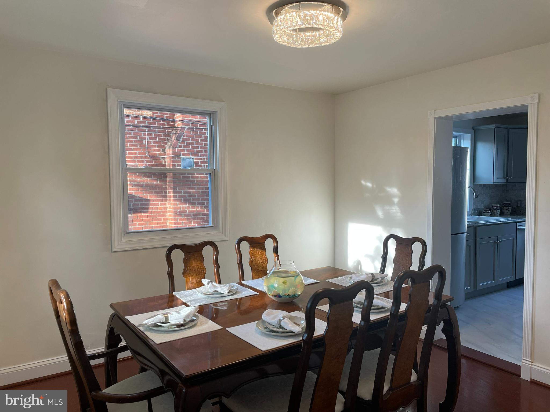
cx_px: 275
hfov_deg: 67.3
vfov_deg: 53.1
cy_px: 206
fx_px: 413
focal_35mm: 26
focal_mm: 4.2
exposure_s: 1/120
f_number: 1.6
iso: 64
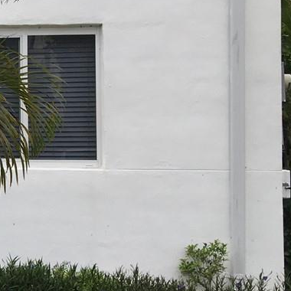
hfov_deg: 13.7
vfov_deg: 16.1
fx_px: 1027
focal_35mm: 108
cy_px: 119
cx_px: -288
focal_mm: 4.15
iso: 25
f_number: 2.2
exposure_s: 1/218
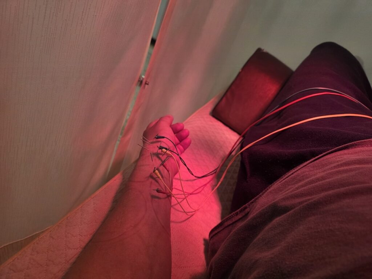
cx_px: 186
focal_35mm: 23
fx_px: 247
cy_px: 140
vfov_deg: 58.9
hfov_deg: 73.9
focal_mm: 6.3
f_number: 1.7
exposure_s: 1/120
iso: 160
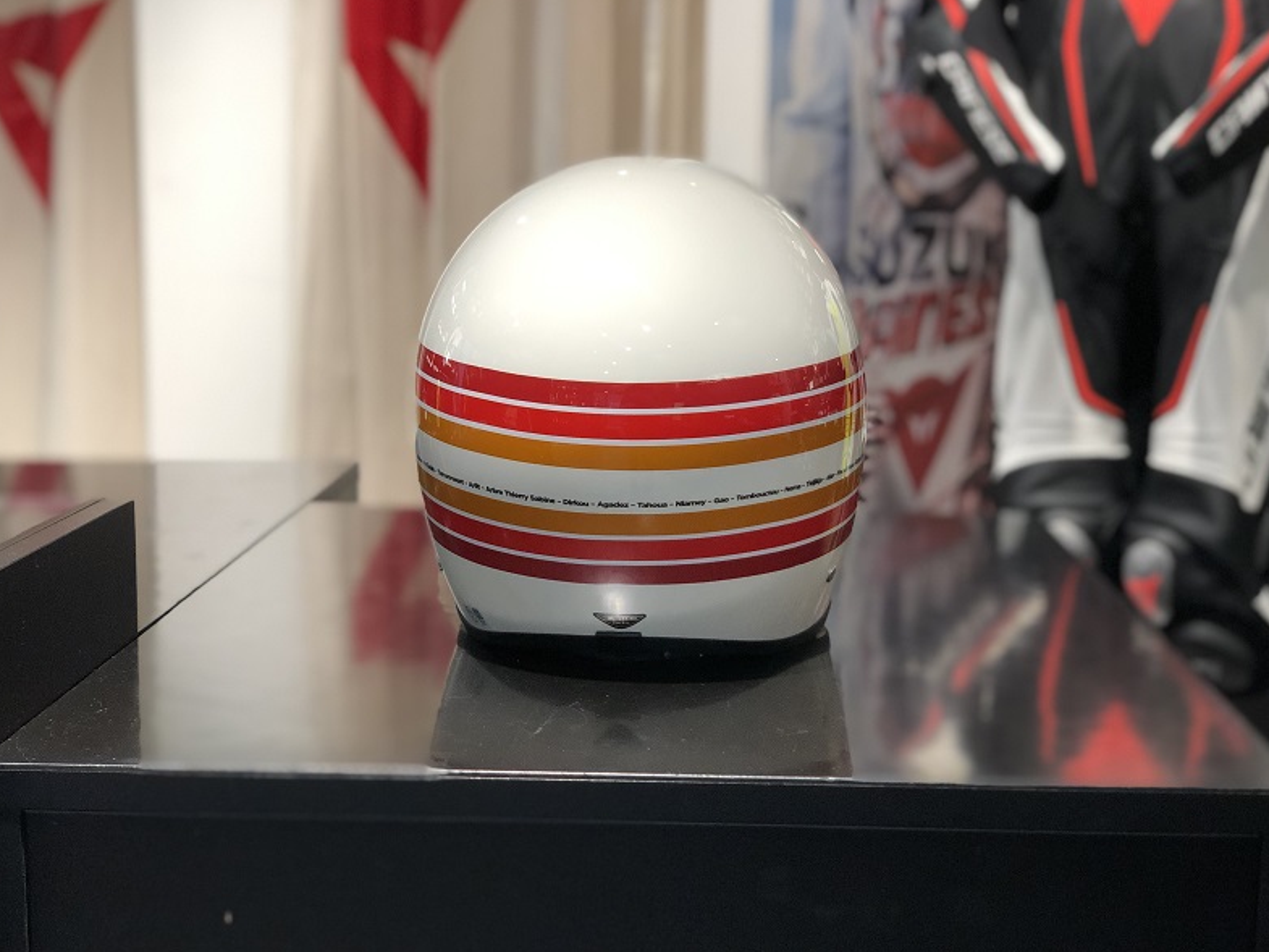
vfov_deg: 27.5
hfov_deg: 36.2
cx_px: 635
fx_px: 1943
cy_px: 474
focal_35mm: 53
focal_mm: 6
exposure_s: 1/50
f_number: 2.4
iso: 80
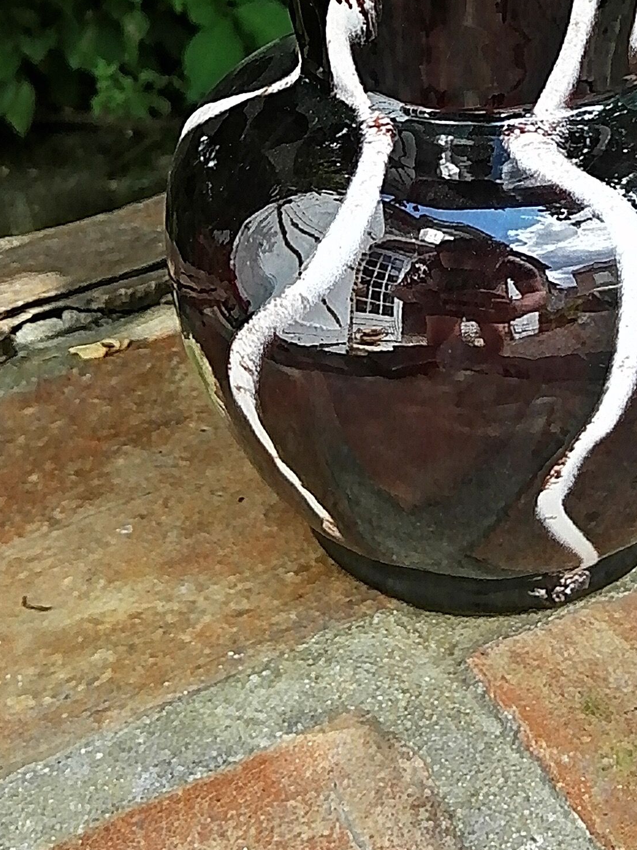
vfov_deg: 31.8
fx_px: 1423
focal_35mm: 58
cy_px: 96
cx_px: 439
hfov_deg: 25.1
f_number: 1.8
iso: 50
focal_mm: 3.6
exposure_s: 1/141
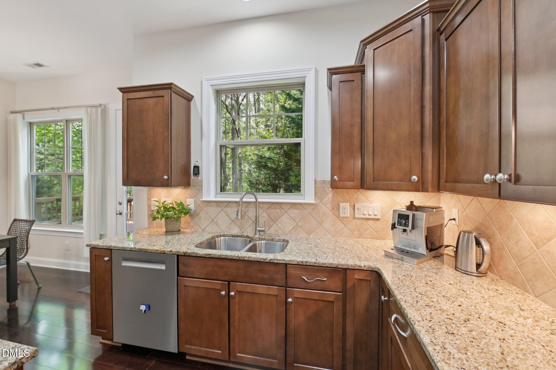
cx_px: 278
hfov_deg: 104.3
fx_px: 216
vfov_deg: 81.2
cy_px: 185
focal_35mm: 14
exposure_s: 1/6
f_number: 9
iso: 200
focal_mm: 14
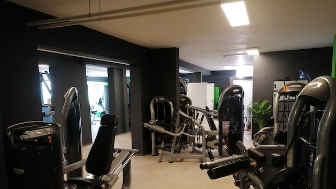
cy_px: 123
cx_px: 165
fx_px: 267
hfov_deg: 64.3
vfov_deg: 38.6
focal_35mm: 30
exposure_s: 1/50
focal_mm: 4.75
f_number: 1.8
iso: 640
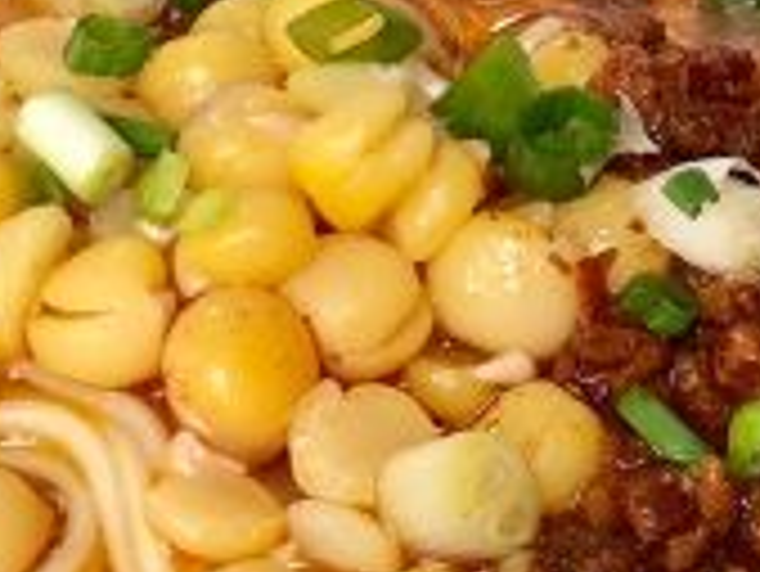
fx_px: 4724
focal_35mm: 215
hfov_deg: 9.2
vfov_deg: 6.9
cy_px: 327
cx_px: 135
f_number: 2.4
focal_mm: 6
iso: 25
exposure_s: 1/99
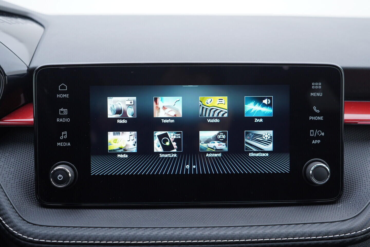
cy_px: 124
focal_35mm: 36
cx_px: 185
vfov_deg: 36.9
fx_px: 370
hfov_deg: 53.1
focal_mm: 24
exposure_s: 1/40
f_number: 2.8
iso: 125
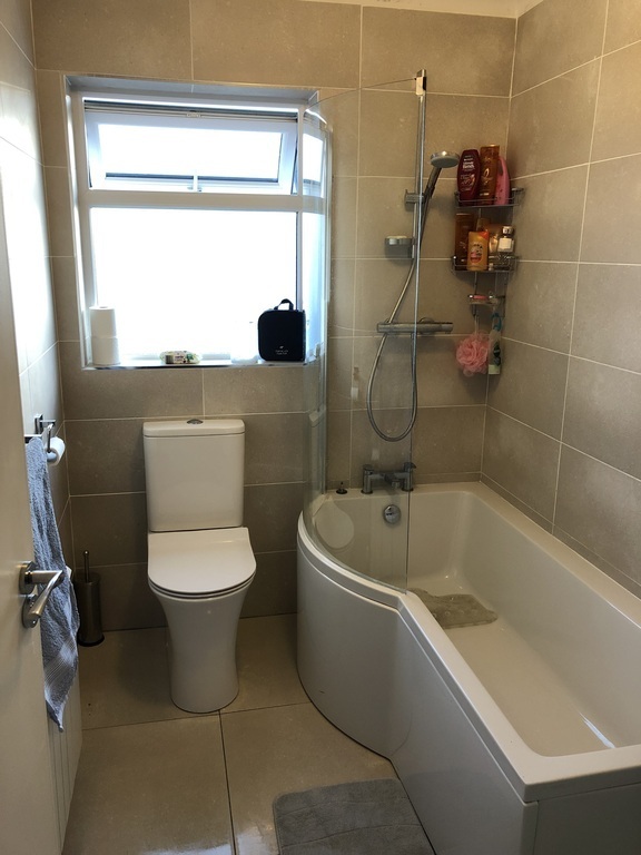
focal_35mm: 28
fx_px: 691
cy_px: 428
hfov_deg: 49.7
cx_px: 320
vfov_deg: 63.4
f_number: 1.8
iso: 32
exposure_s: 1/33
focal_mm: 3.99
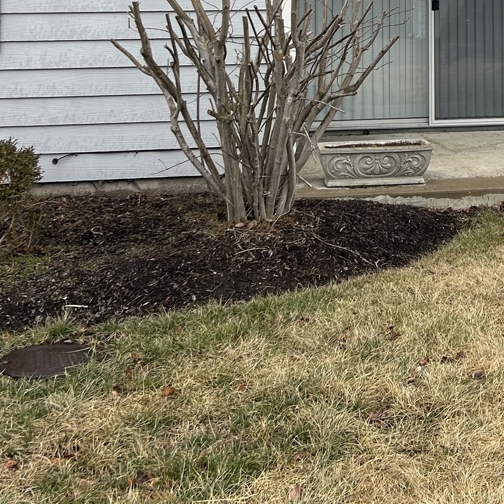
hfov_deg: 25.1
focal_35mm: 67
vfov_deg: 24.0
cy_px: -54
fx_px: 1104
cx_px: 427
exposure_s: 1/190
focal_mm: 5.7
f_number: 1.5
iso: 50
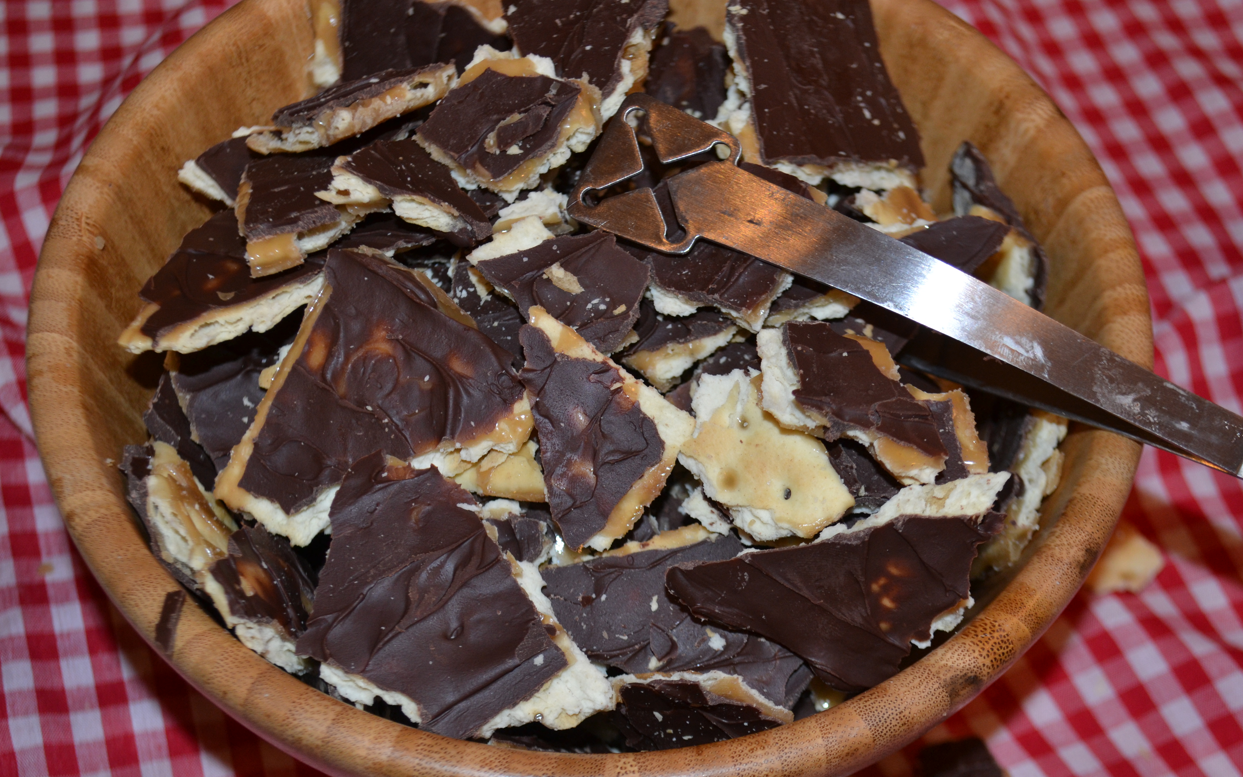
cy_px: 393
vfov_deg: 23.8
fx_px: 1847
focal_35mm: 55
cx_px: 627
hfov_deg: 37.2
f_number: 5
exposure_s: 1/60
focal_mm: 35
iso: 500
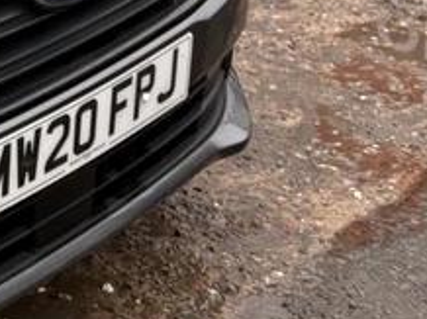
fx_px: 1318
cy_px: -188
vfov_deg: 12.9
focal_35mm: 107
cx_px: -372
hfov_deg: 15.5
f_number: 1.6
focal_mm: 5.96
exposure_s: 1/149
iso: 32
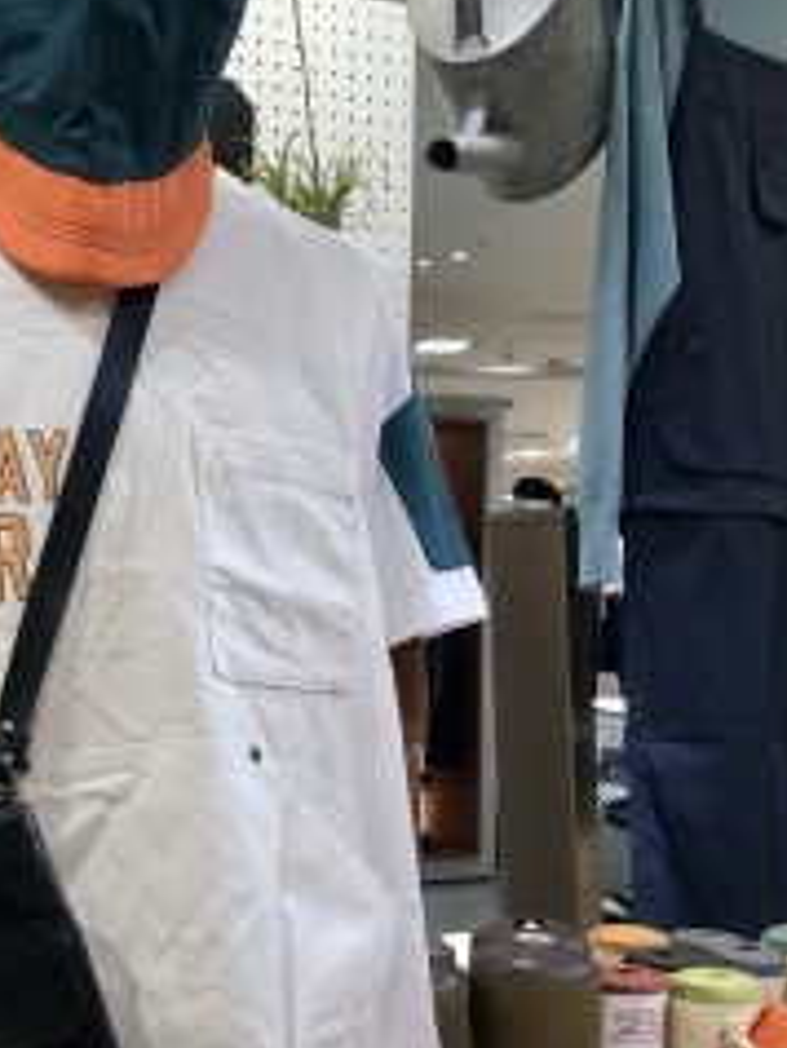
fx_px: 1787
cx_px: 175
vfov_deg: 32.4
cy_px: 716
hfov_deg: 24.5
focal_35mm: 59
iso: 32
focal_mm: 3.99
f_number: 1.8
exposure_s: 1/100
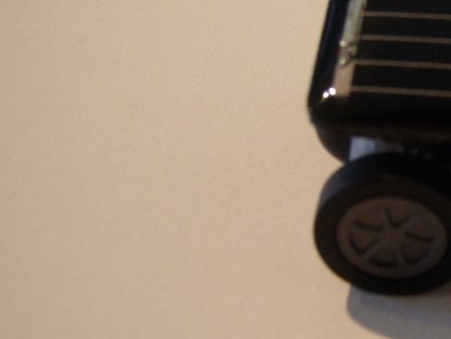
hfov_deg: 16.2
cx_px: 517
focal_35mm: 117
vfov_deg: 12.7
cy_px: 134
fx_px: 1525
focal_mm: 9.1
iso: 200
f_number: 4
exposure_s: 1/13
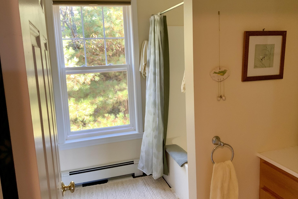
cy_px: 90
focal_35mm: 31
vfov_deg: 42.3
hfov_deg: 60.3
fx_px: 257
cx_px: 146
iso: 80
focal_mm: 3
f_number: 1.8
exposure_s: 1/60
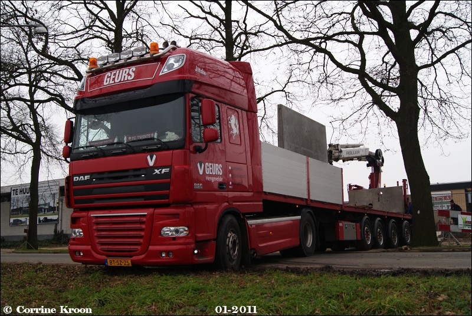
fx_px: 473
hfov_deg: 53.1
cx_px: 236
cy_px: 158
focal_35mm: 36
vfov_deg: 37.0
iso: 400
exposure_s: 1/60
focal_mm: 24
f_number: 7.1
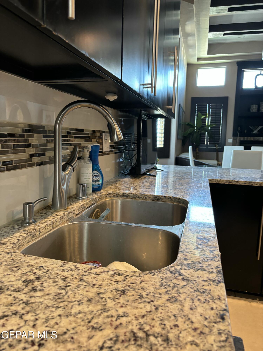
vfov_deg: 67.3
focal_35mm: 26
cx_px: 132
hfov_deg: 53.1
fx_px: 263
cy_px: 176
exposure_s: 1/60
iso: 250
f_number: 1.6
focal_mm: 5.96
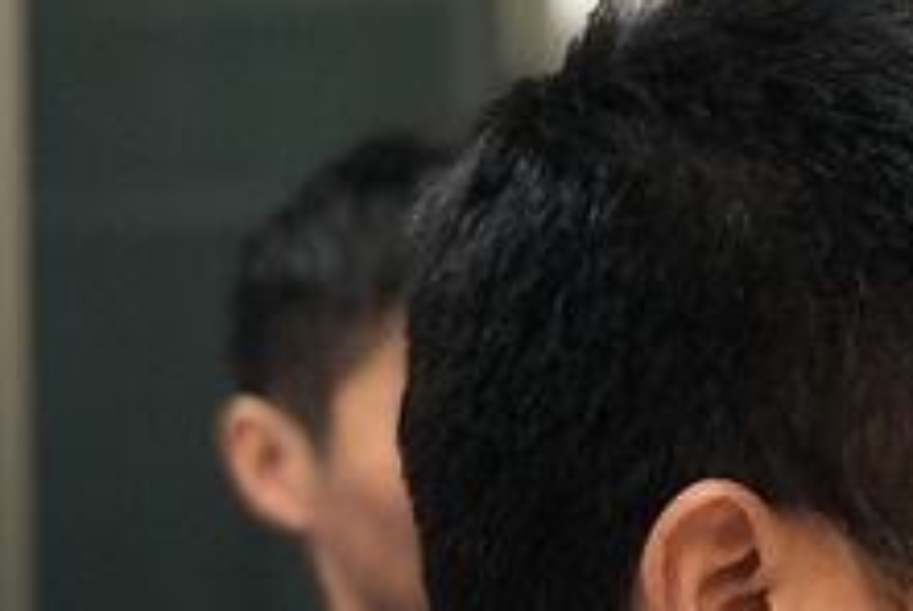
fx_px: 5130
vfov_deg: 6.7
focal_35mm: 202
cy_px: 1032
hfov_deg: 9.8
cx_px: 1526
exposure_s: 1/50
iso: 50
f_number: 2.4
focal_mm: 6
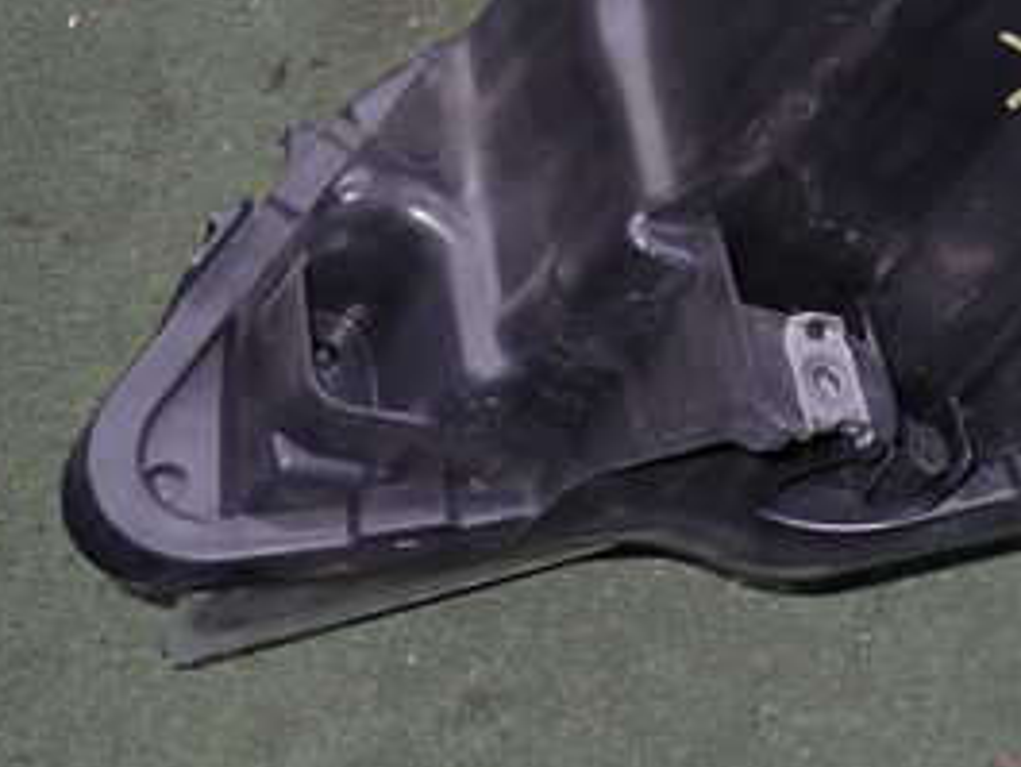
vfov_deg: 20.9
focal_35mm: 68
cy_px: 0
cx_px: 1102
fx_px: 2007
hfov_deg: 26.5
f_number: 6.3
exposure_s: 1/30
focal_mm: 5.4
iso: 125
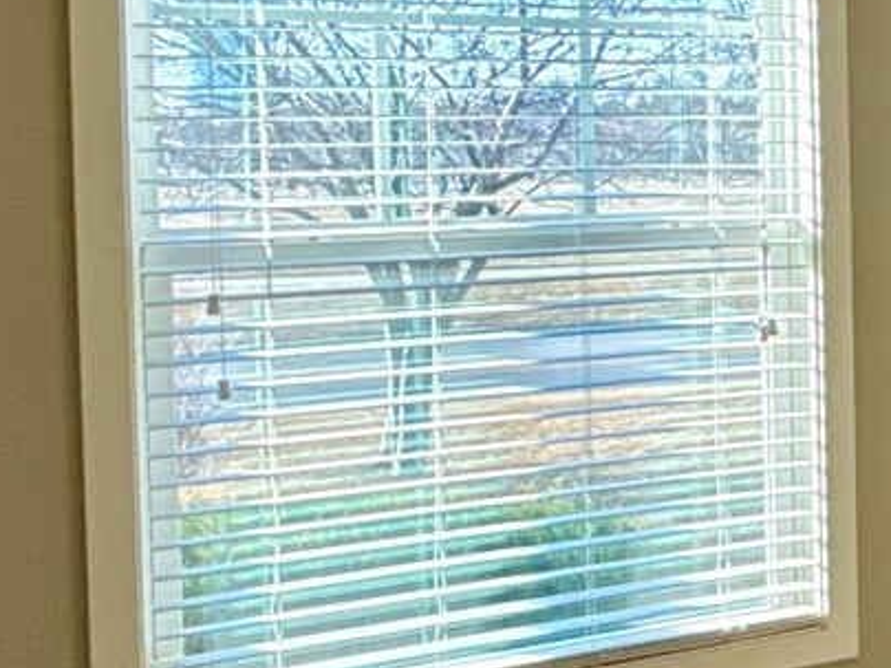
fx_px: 1828
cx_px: 1561
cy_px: 176
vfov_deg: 20.6
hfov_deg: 20.4
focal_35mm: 71
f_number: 2.2
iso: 64
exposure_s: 1/179
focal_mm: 2.22
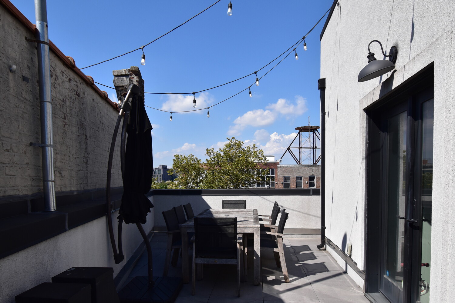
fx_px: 265
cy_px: 152
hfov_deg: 81.2
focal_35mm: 21
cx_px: 228
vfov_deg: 59.5
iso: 400
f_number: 11
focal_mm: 14
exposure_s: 1/500
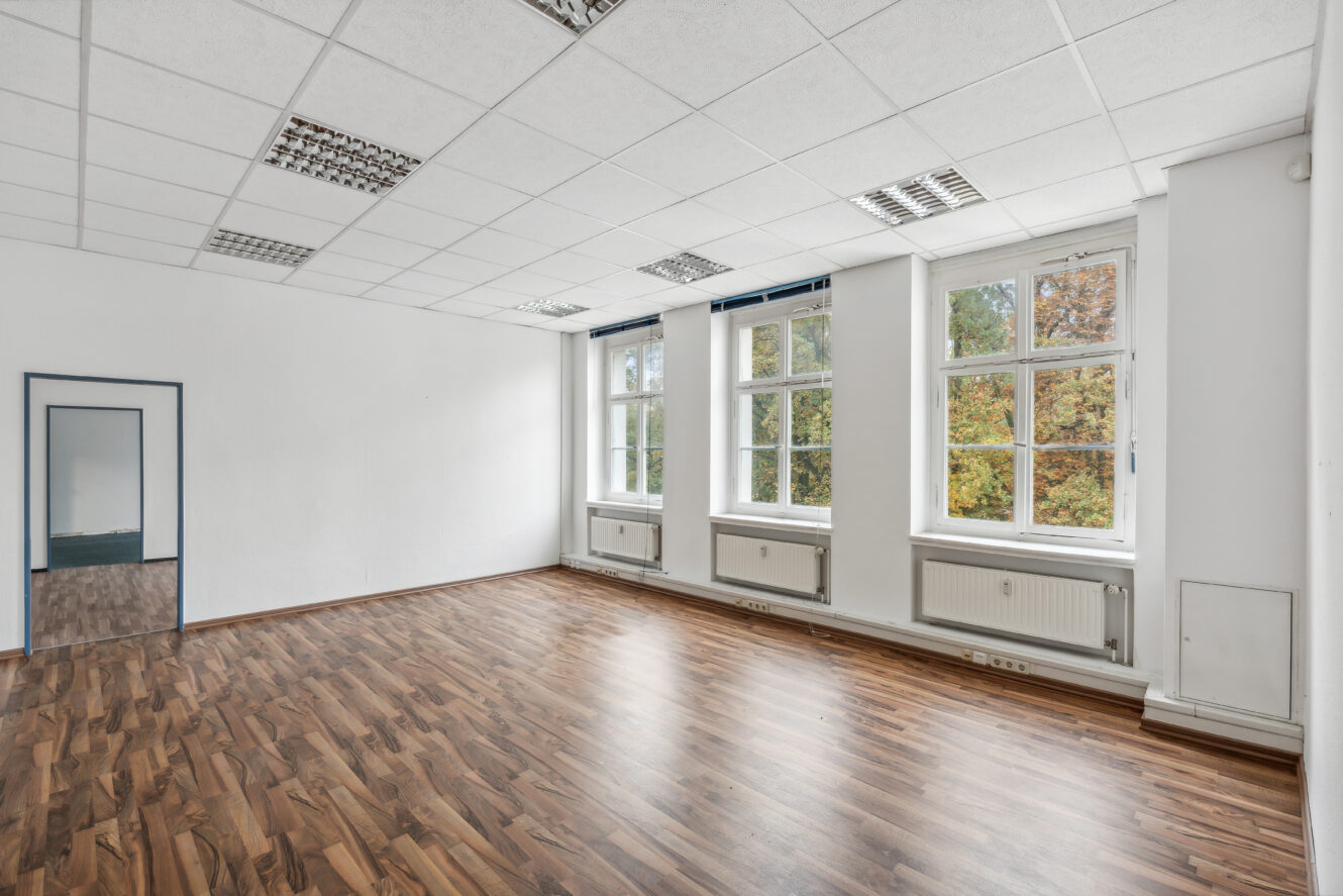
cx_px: 672
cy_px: 448
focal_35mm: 16
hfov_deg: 96.7
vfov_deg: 73.8
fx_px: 597
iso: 200
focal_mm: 16
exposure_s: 1/5
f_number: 8
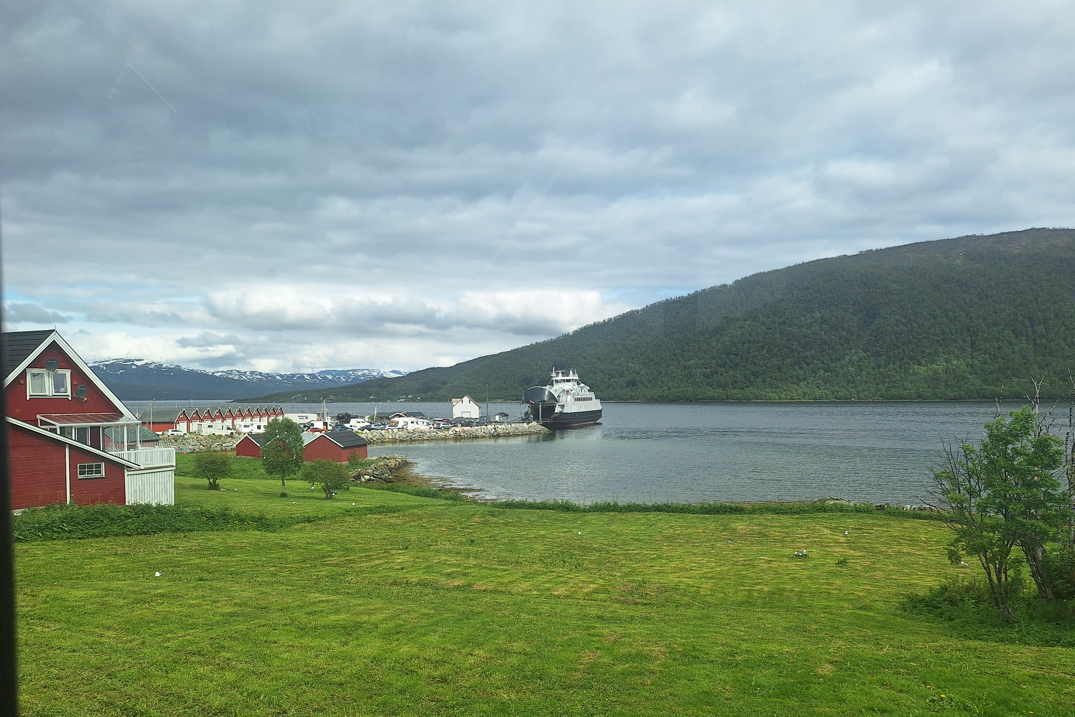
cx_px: 578
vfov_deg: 49.5
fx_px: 776
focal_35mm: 26
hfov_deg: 69.3
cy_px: 395
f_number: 1.8
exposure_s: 1/1706
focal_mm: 5.54
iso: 40
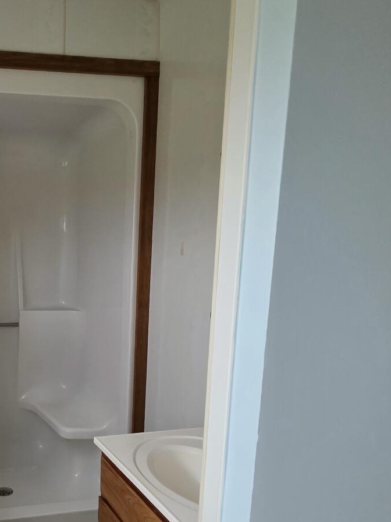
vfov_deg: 60.4
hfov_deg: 42.2
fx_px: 437
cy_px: 344
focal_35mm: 29
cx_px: 6
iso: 320
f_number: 1.9
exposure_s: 1/60
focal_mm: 2.2
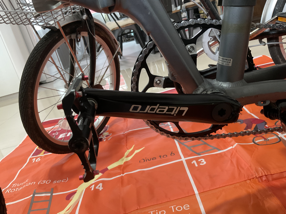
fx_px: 240
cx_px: 143
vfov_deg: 48.2
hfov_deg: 61.7
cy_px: 107
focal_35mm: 29
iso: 250
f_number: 1.8
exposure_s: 1/60
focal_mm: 3
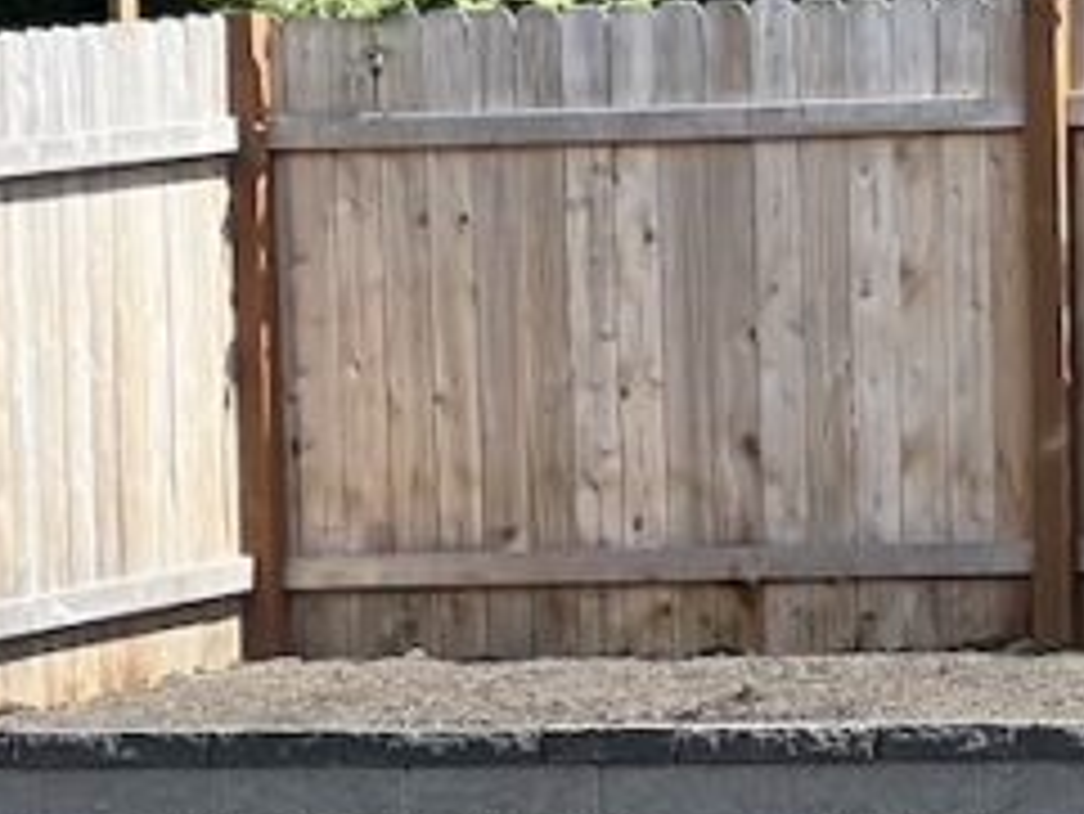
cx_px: 2110
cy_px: 1385
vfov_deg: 4.5
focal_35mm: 327
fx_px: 10245
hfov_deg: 5.9
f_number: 2.8
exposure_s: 1/391
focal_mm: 9
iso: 32
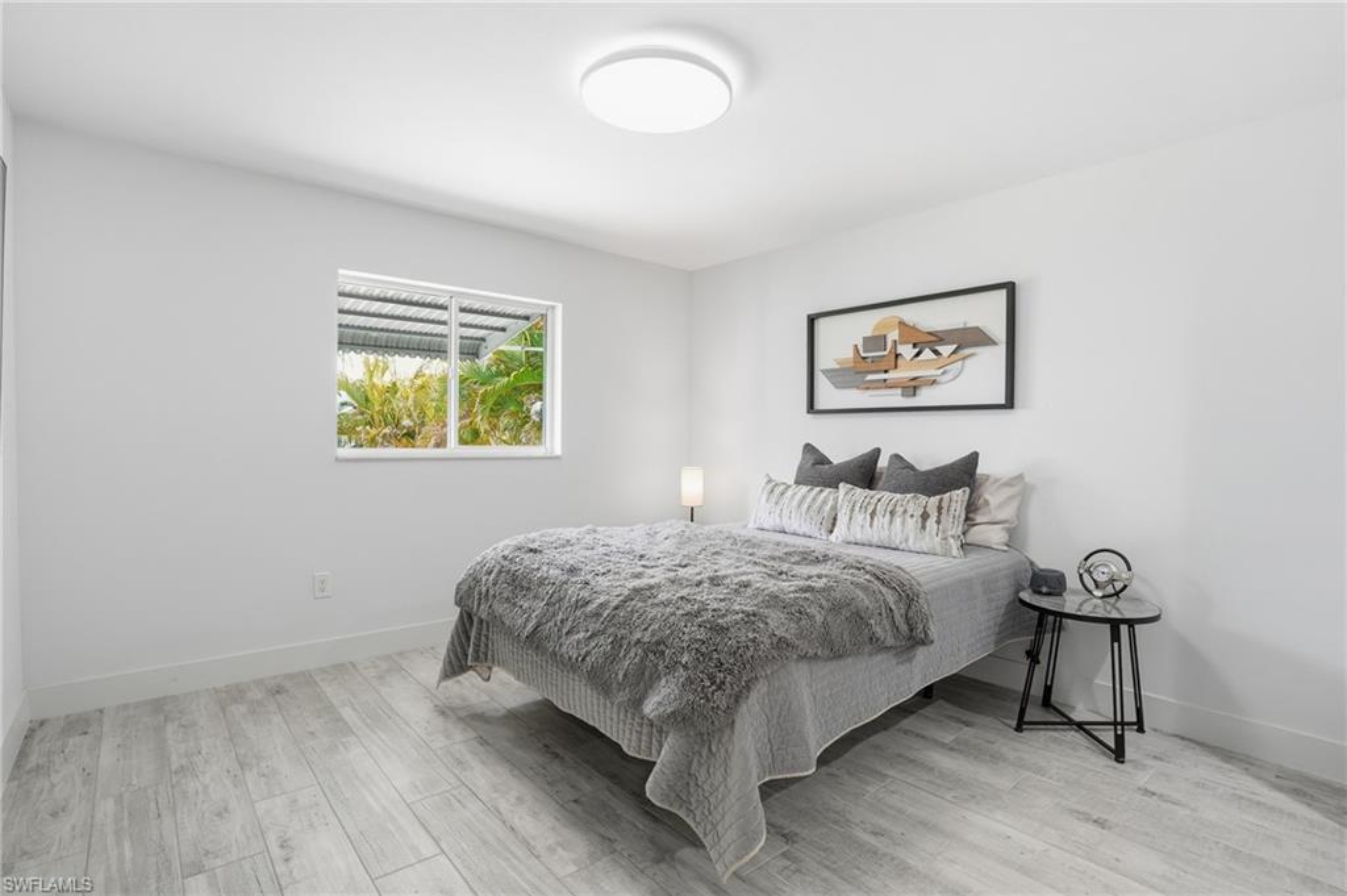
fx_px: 598
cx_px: 674
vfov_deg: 73.7
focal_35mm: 16
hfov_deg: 96.8
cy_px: 448
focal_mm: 16
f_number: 9
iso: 400
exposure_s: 1/40
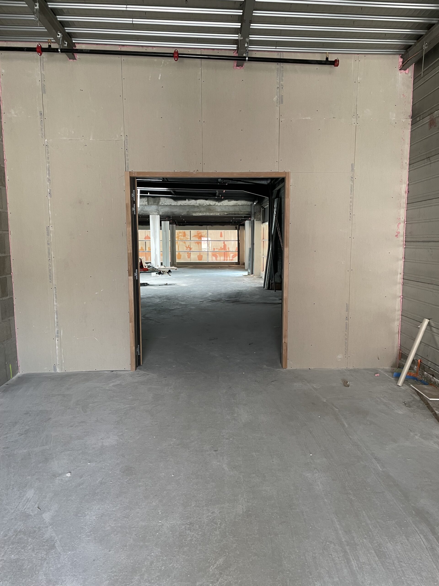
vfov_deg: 67.3
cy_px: 293
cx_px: 220
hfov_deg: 53.1
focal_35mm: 26
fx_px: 440
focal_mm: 4.2
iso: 125
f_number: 1.6
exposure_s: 1/61
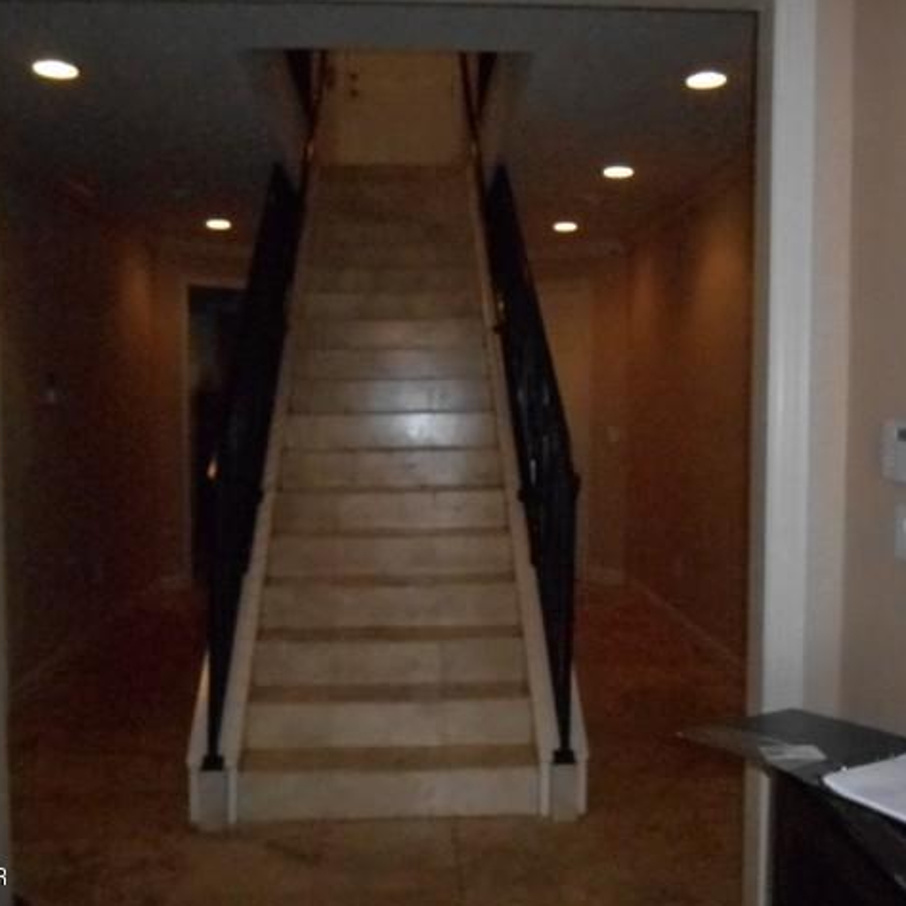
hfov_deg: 44.9
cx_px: 466
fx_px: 1096
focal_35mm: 37
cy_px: 457
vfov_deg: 44.9
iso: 1600
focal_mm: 5.5
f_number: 11.4
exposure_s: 1/25
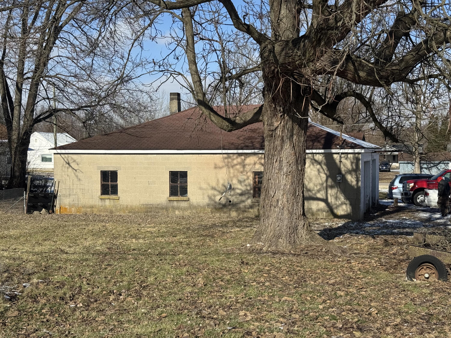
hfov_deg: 39.7
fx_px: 625
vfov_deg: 30.3
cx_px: 226
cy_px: 169
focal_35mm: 48
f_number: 1.78
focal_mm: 6.76
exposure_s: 1/6410
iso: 64
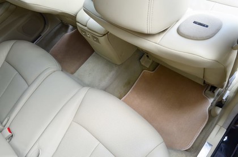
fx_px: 178
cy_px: 78
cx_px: 119
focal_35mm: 27
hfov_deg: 67.5
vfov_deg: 47.7
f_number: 9
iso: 400
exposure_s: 1/25
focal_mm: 18
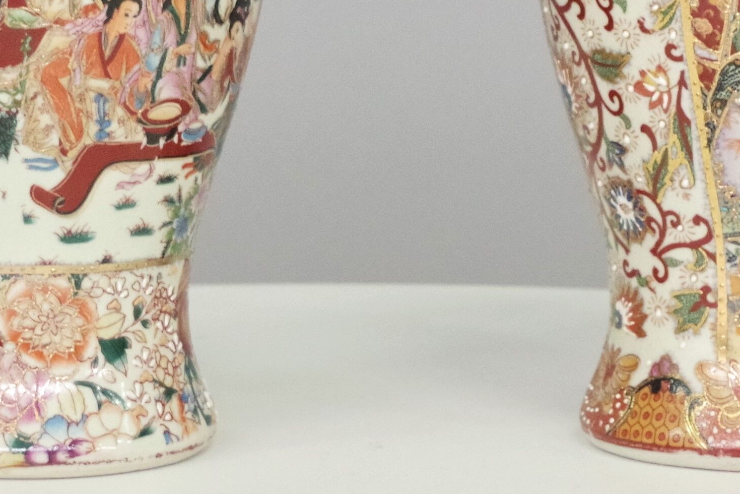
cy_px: -268
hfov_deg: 13.2
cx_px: 378
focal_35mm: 156
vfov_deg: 8.6
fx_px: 3207
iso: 1600
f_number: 4
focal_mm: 26.25
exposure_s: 1/50
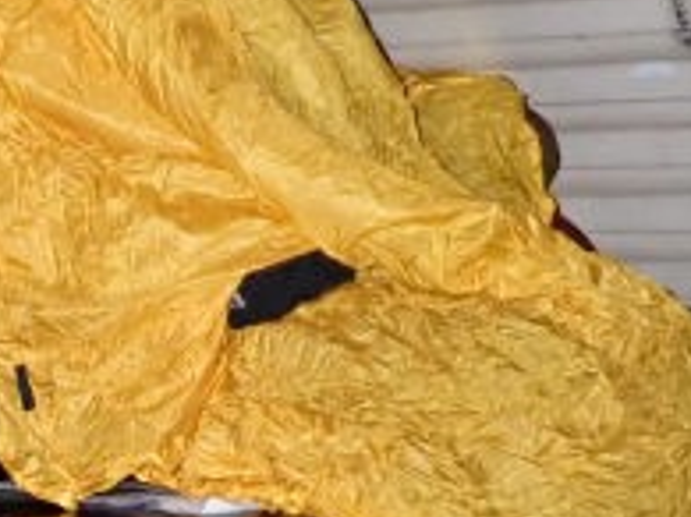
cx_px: 259
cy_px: 170
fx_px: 1636
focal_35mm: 82
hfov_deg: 23.8
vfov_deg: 17.9
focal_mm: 4.5
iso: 1000
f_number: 5.6
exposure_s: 1/3
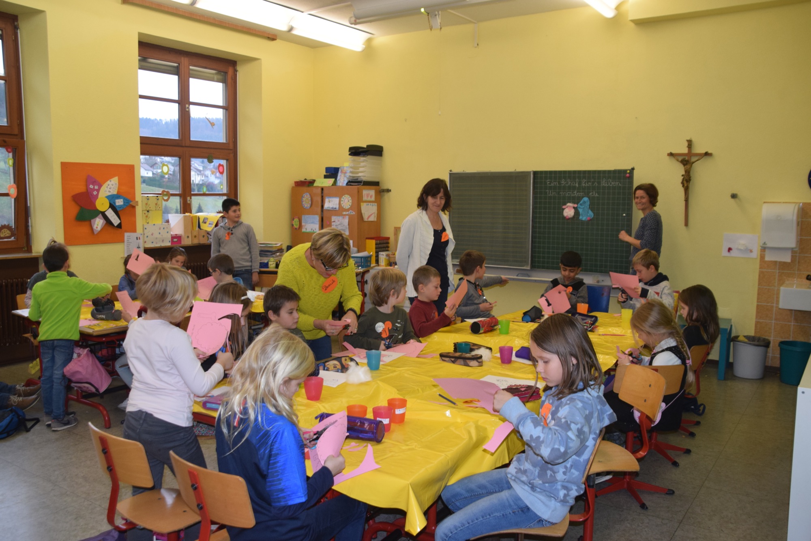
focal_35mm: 32
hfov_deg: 59.5
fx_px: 710
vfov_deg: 41.7
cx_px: 406
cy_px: 270
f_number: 5
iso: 800
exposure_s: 1/100
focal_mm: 21
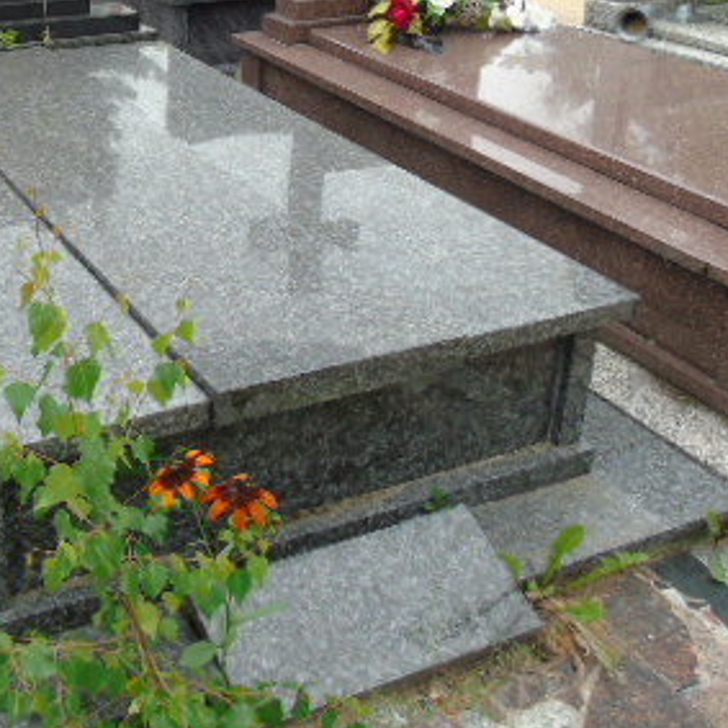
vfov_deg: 33.2
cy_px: 165
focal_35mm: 50
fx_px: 1190
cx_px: 134
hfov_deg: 33.0
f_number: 3.4
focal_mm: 4.4
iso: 80
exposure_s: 1/125
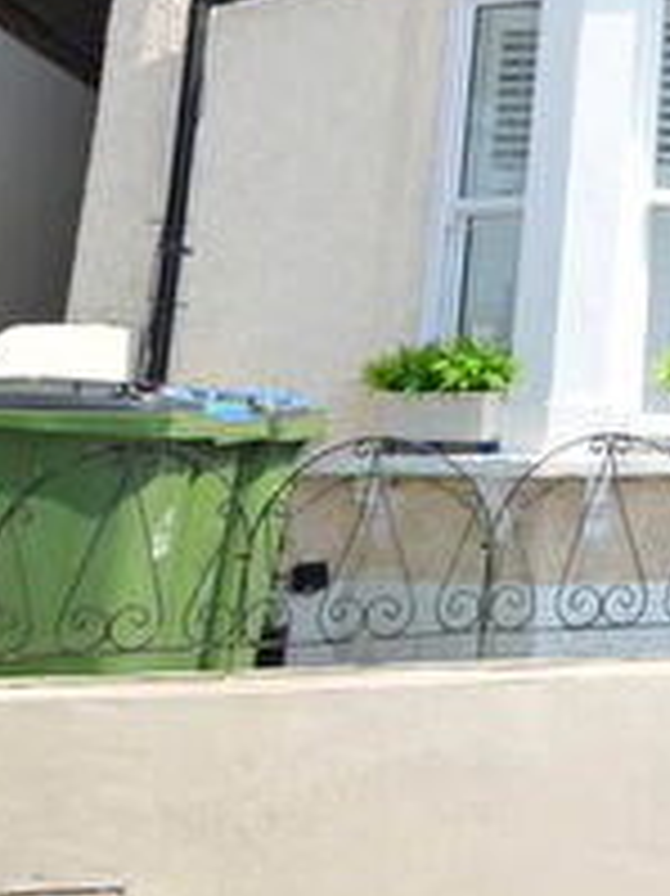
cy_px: 50
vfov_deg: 32.4
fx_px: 1439
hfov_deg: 21.4
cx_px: 1043
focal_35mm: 56
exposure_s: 1/200
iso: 100
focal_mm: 11
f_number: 8
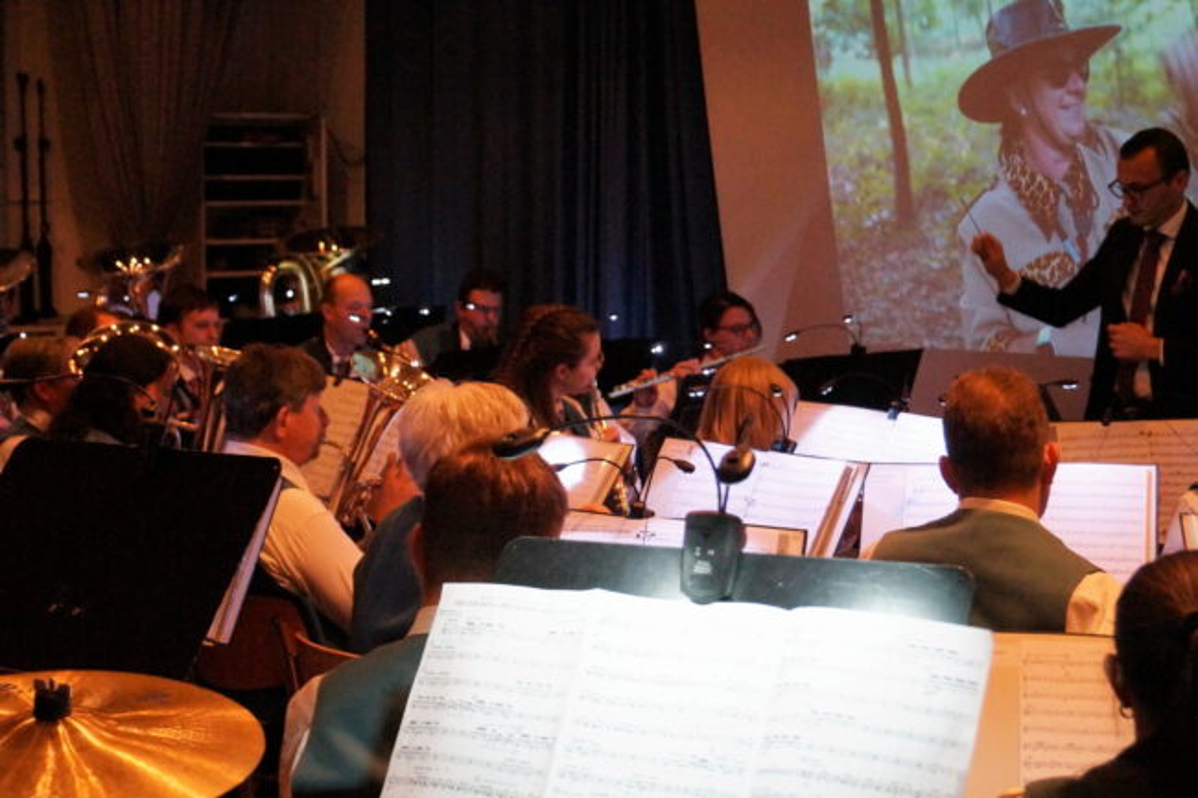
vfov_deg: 34.2
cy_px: 399
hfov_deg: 49.6
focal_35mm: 39
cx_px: 599
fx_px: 1297
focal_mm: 26
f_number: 4.5
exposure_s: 1/60
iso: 3200
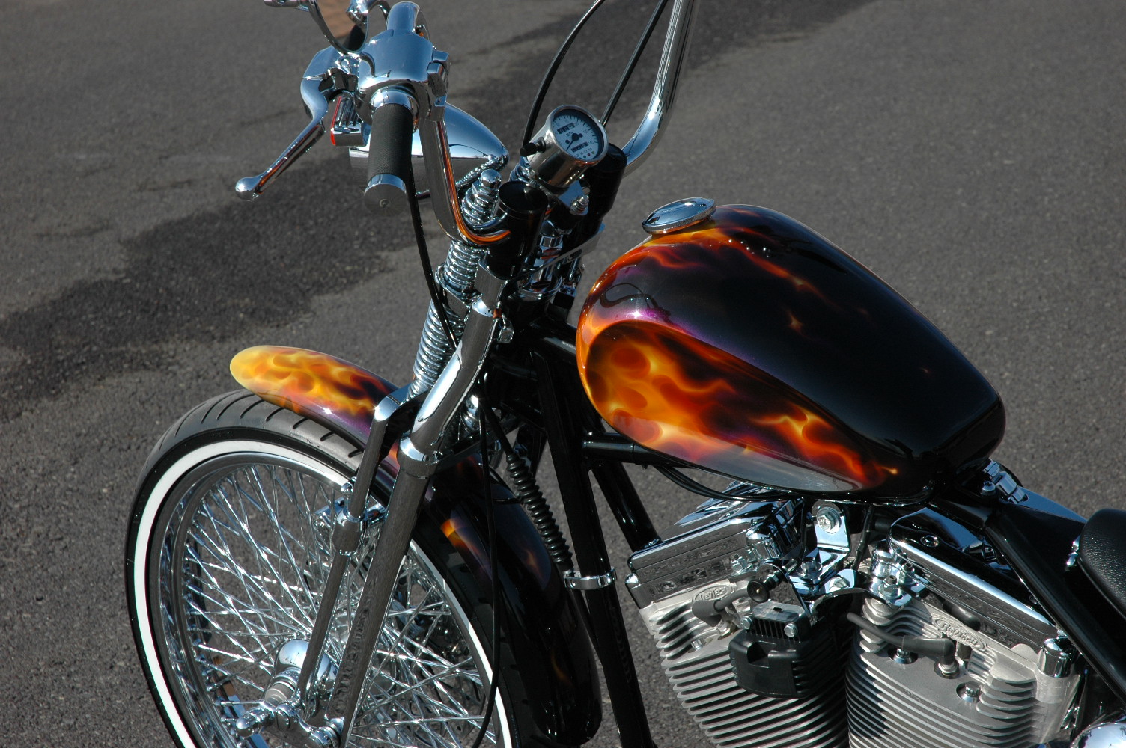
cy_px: 374
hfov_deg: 19.5
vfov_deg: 13.0
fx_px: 3281
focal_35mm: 105
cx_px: 563
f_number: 10
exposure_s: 1/400
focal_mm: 70
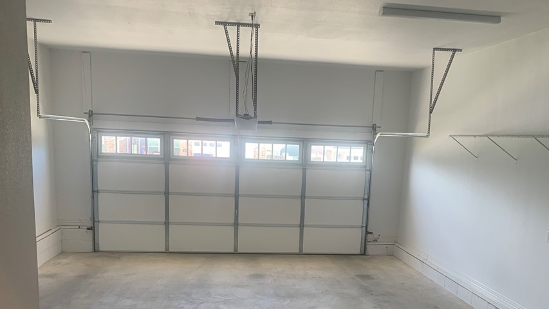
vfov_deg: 33.9
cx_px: 288
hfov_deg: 58.0
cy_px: 234
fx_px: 495
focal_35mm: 34
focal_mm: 4.25
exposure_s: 1/120
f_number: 1.8
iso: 80
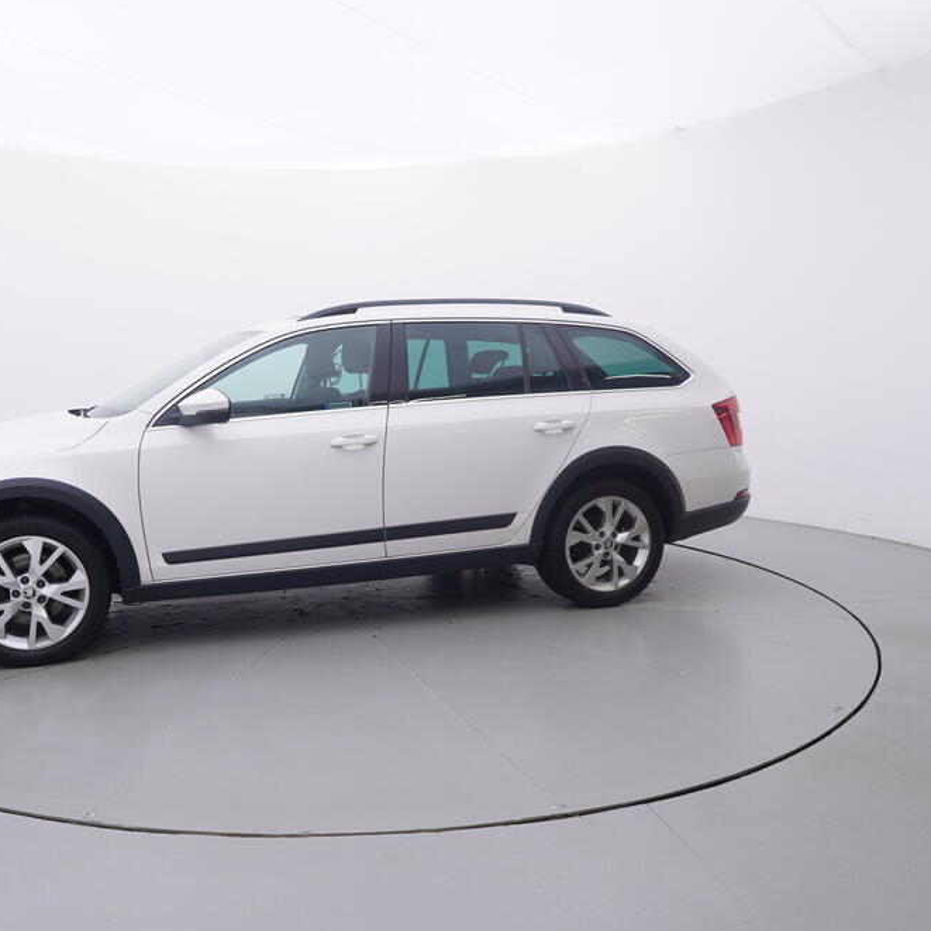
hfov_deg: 53.8
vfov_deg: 54.6
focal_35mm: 30
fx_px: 902
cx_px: 331
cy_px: 475
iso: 200
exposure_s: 1/80
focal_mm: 15
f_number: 5
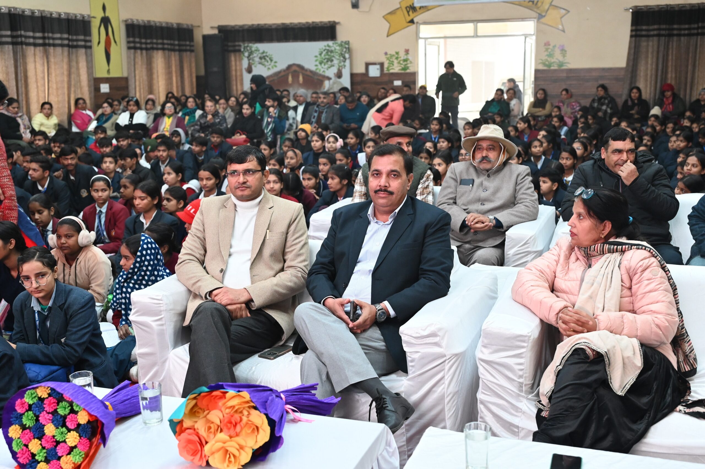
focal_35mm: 39
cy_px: 234
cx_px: 352
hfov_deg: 49.6
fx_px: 763
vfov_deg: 34.2
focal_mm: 39
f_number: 4
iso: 3200
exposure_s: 1/125
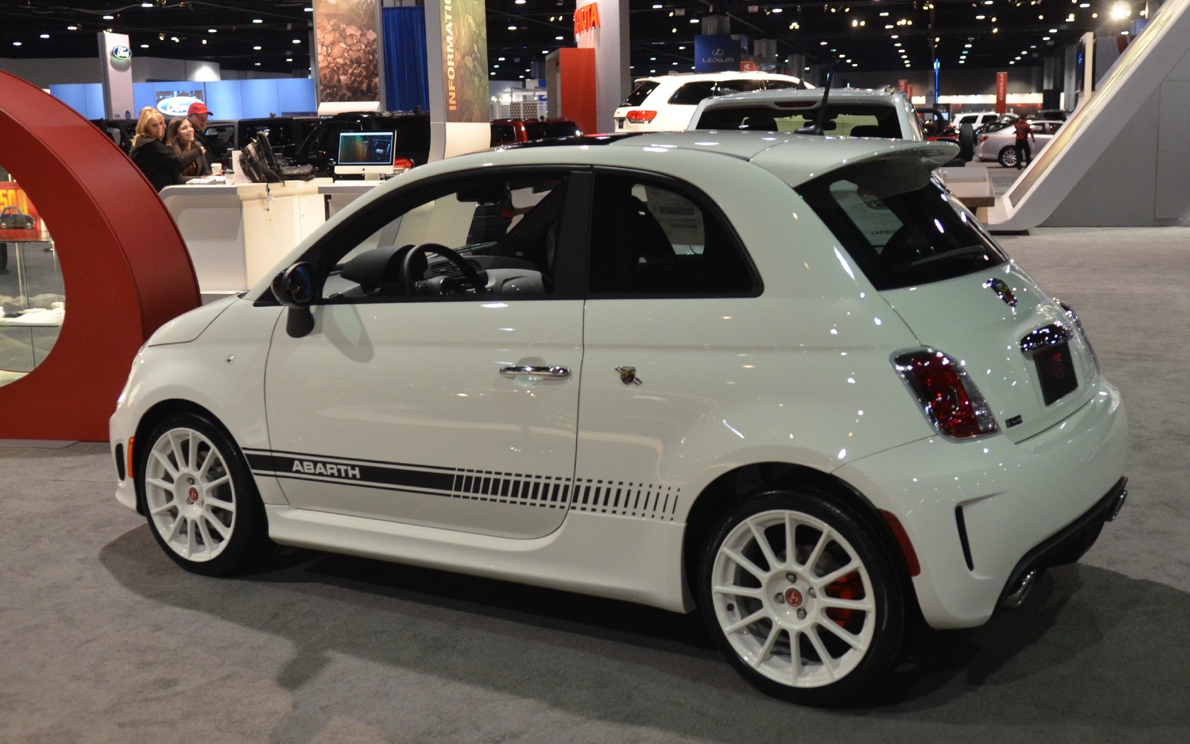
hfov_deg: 46.5
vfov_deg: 30.1
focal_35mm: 43
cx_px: 645
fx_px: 1382
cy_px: 366
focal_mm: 23
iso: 1600
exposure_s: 1/80
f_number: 2.8
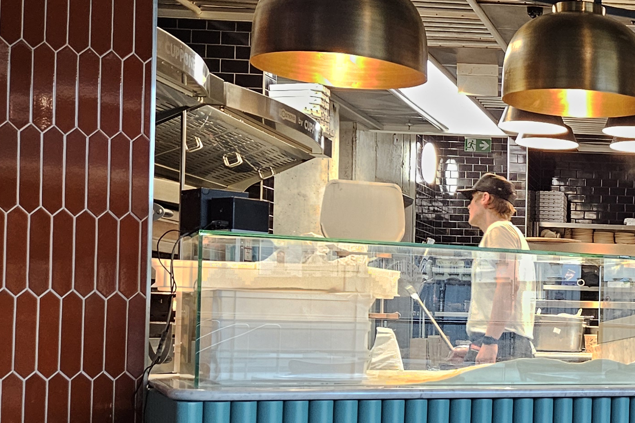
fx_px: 1199
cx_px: 806
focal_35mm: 68
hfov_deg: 25.8
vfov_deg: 19.9
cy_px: 321
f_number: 1.8
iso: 320
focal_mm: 5.4
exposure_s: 1/100
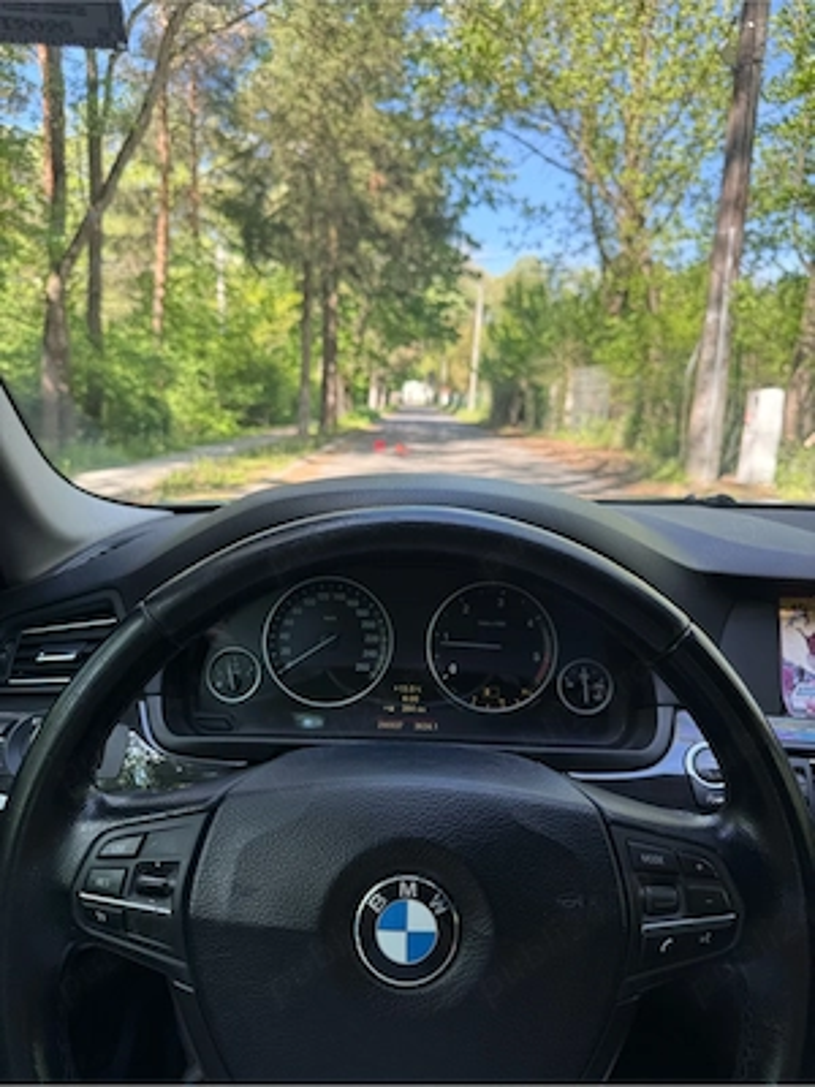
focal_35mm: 24
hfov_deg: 56.8
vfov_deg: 71.6
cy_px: 544
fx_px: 753
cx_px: 408
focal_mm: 6.76
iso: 64
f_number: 1.78
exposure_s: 1/228
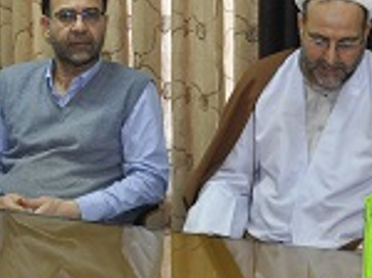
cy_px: -66
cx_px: 171
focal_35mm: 127
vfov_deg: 11.4
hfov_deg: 15.5
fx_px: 1363
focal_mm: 26
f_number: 4
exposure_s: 1/60
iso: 800
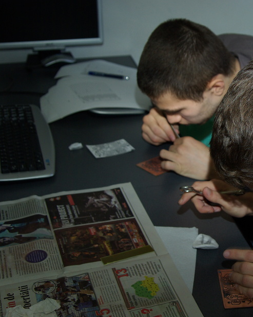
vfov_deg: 30.5
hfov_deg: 23.7
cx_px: 244
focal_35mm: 62
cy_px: 162
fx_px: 580
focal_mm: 28
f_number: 4
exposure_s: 1/50
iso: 200
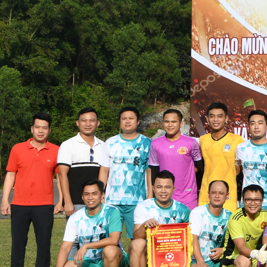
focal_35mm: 119
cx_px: 497
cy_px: 109
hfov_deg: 13.1
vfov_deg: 14.6
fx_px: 1038
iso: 160
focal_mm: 24
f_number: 10
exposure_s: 1/200
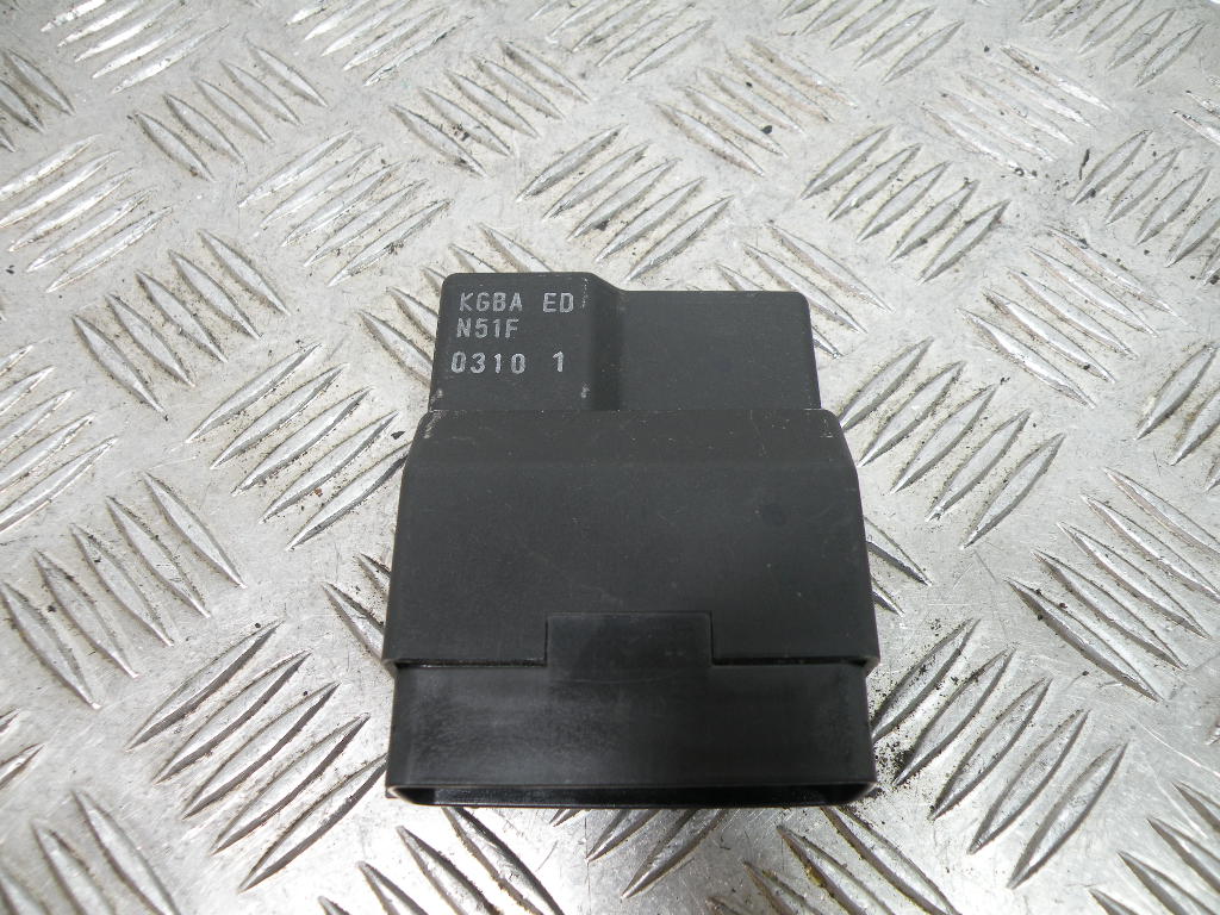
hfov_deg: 65.3
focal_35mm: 27
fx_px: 952
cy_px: 458
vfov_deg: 51.4
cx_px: 610
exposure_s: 1/60.4
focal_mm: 4.7
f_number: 2.8
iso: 80
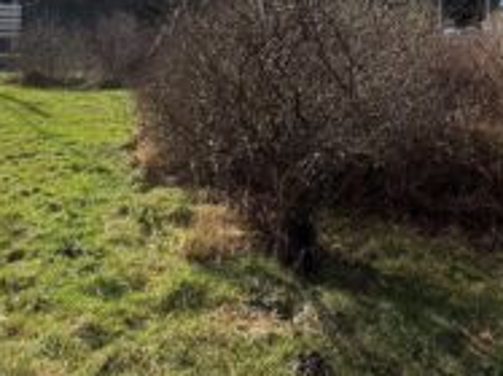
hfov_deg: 59.6
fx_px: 436
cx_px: 299
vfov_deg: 41.3
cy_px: 8
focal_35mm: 30
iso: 50
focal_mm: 2.22
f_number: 2.2
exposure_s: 1/1572
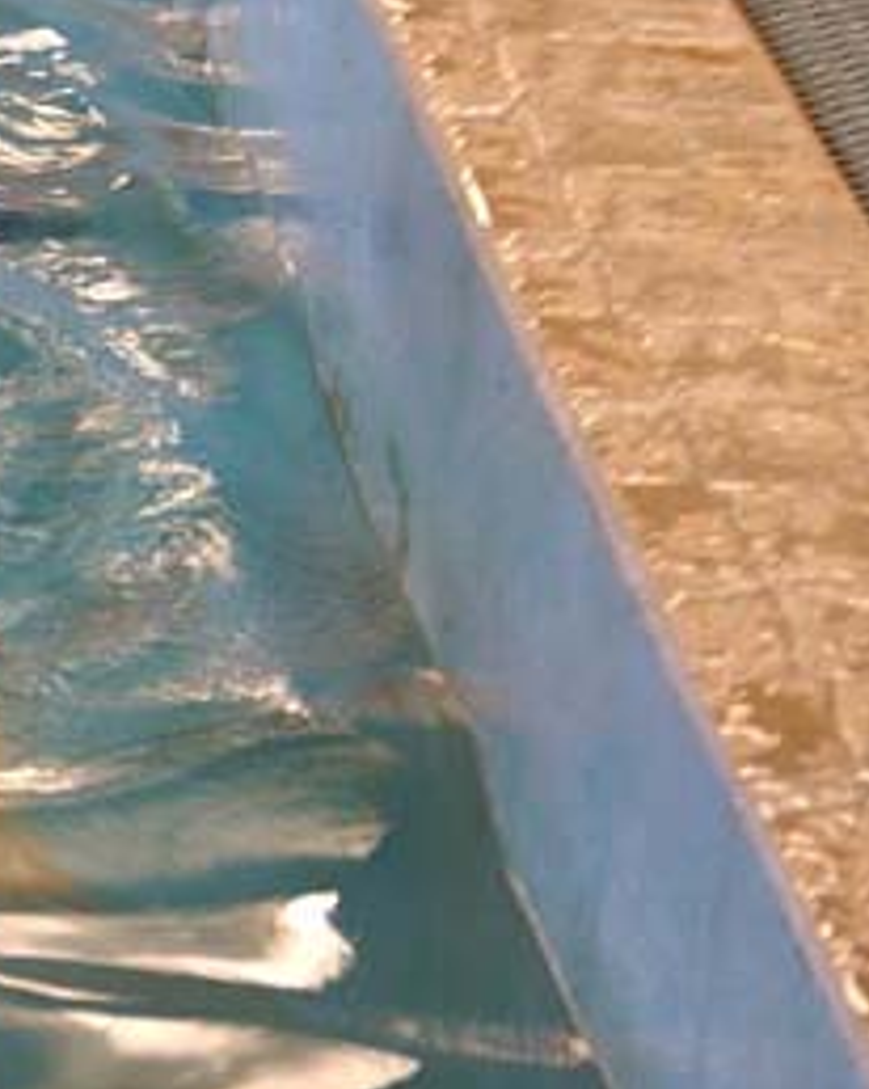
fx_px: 9849
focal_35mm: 306
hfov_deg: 5.0
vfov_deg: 6.3
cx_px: -536
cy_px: 441
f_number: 5.6
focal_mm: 70
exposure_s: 1/15
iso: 400
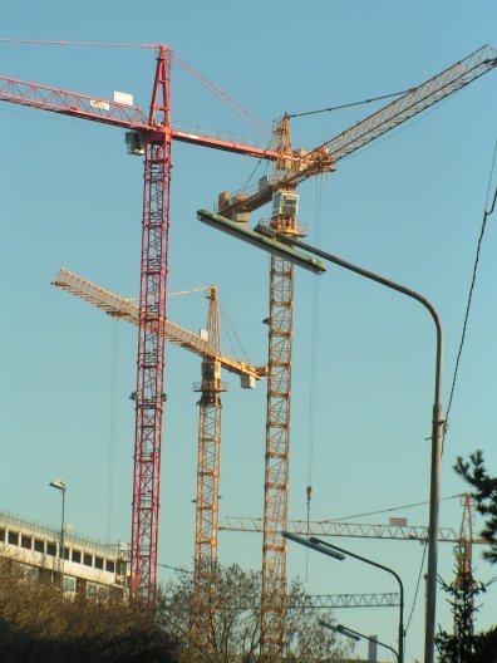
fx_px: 2872
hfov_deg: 9.9
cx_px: 248
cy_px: 332
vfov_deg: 13.2
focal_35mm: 150
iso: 50
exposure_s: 1/250
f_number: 5.6
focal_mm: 22.9
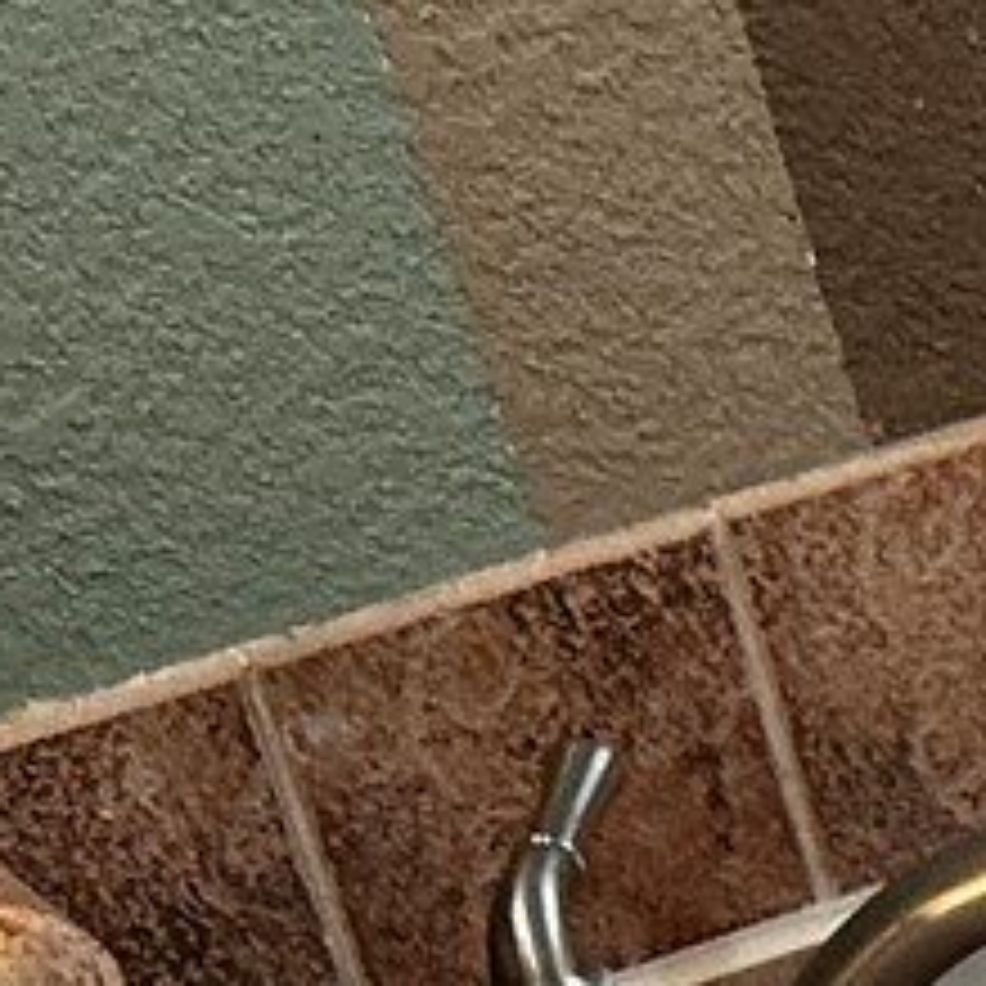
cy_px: 1504
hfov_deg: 7.1
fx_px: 6381
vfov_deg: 8.6
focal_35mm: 198
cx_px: 3687
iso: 250
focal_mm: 6.86
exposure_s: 1/60
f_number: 1.78
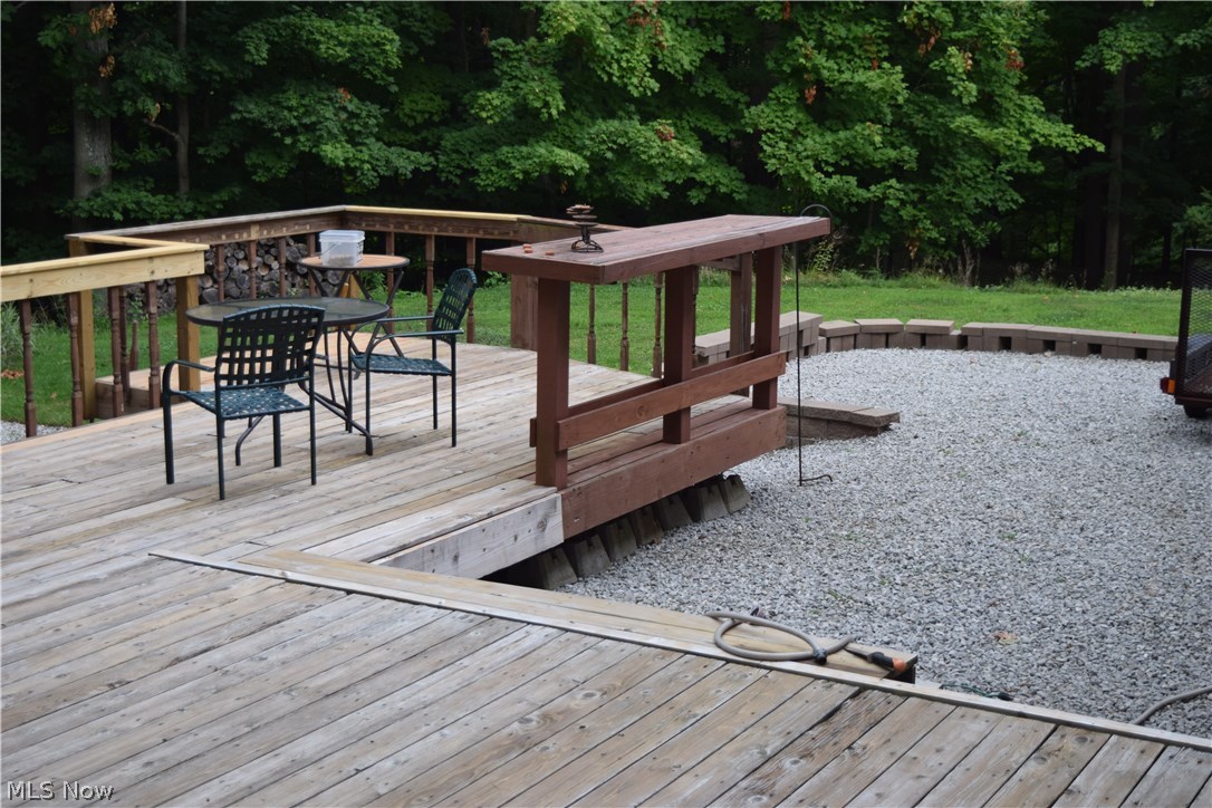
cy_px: 404
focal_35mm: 51
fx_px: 1717
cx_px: 606
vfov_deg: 26.5
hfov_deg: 38.9
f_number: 5
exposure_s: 1/100
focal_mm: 34
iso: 400
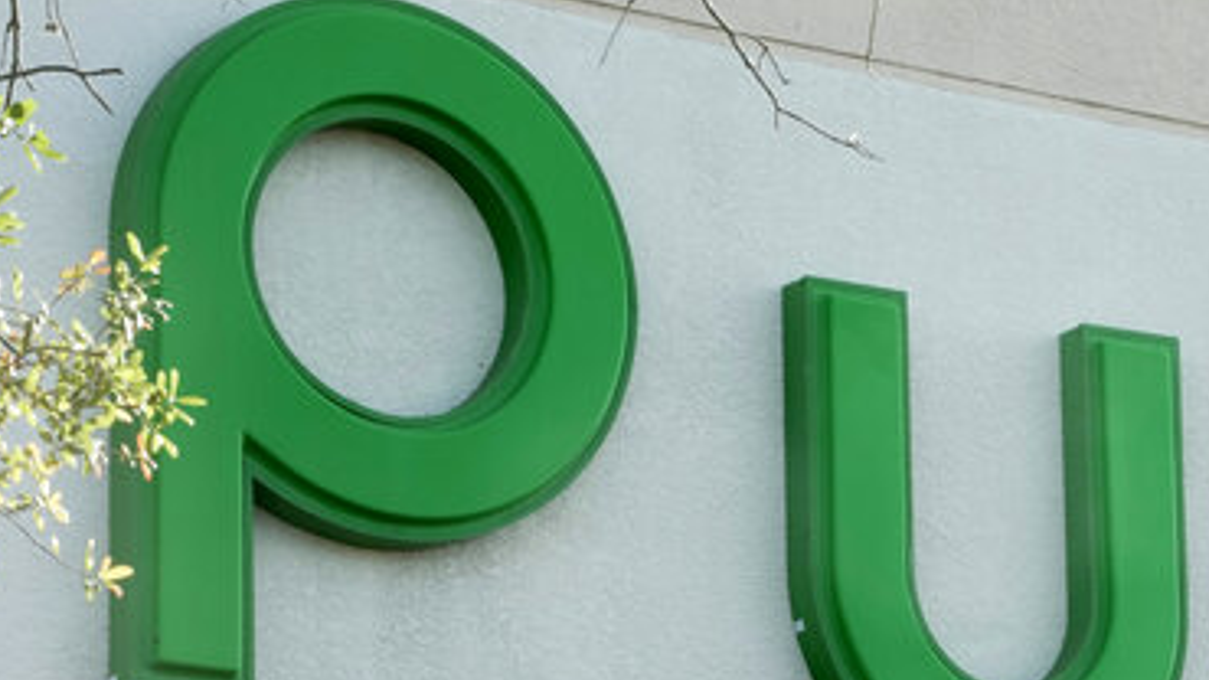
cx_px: 1340
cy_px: 610
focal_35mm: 223
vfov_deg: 5.4
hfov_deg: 9.6
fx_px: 7148
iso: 640
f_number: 18
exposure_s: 1/80
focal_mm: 77
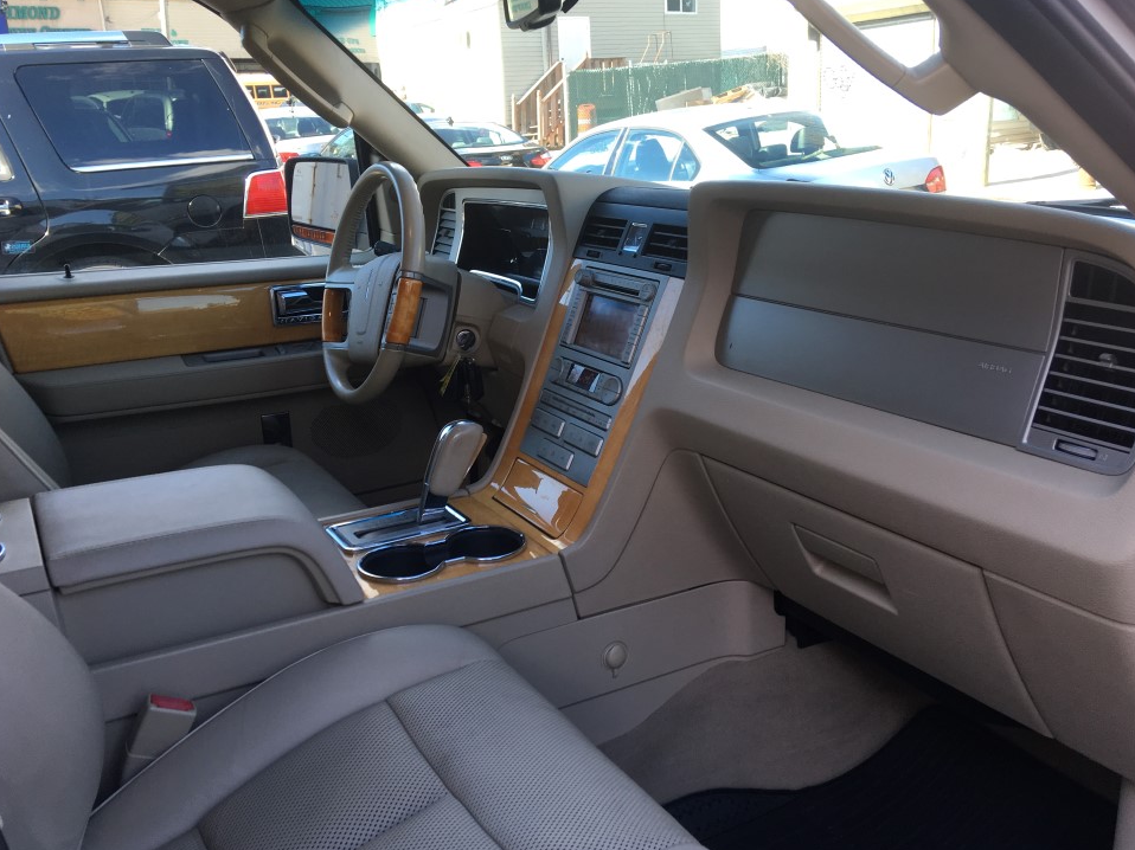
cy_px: 427
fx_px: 1016
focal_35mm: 31
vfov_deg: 45.4
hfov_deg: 58.4
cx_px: 577
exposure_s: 1/120
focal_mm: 4.15
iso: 32
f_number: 2.2
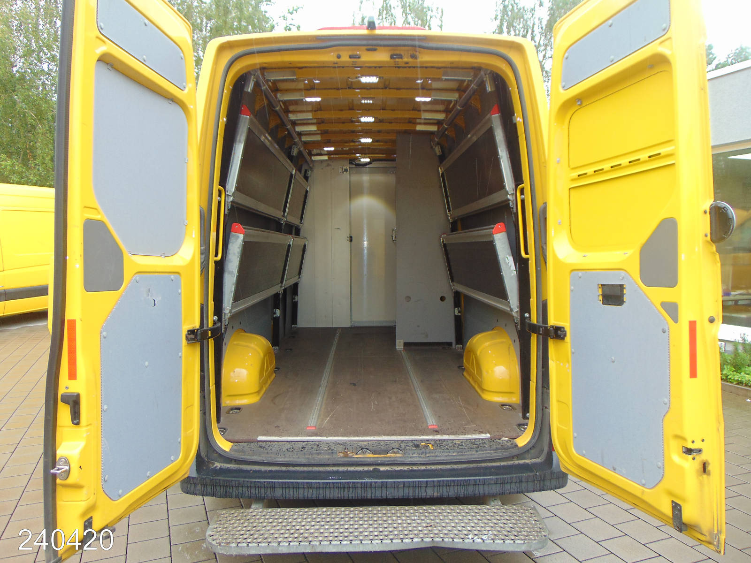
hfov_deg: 69.4
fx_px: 542
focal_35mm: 25
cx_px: 376
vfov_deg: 54.9
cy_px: 282
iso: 80
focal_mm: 4.5
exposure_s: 1/60
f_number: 3
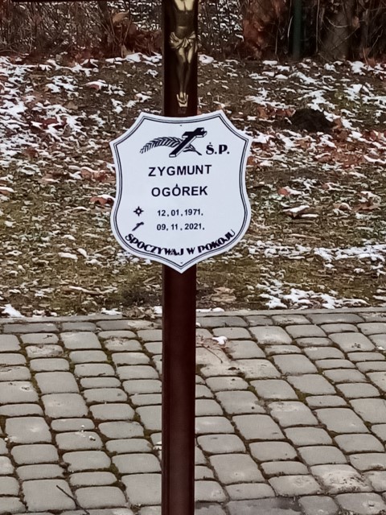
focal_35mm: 26
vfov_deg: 67.3
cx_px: 193
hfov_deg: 53.1
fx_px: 387
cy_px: 258
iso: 109
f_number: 1.8
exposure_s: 1/100
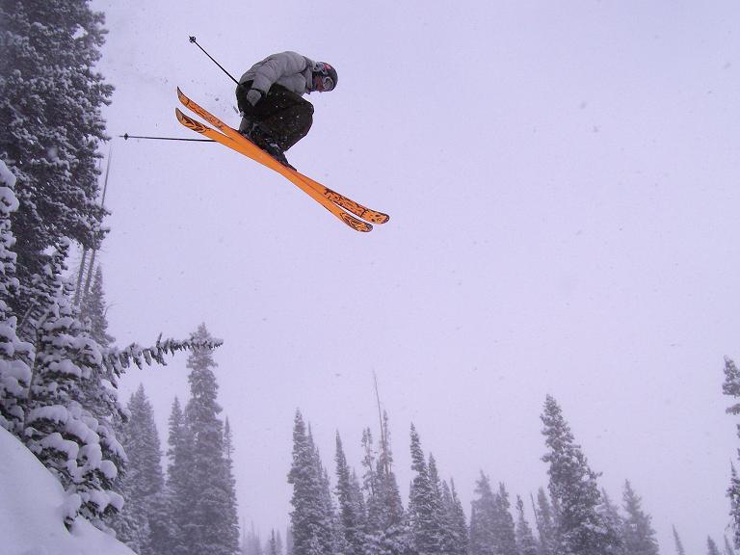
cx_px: 370
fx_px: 770
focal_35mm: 36
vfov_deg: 39.7
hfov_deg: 51.4
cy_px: 278
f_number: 4.8
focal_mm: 6
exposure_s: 1/758
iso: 80
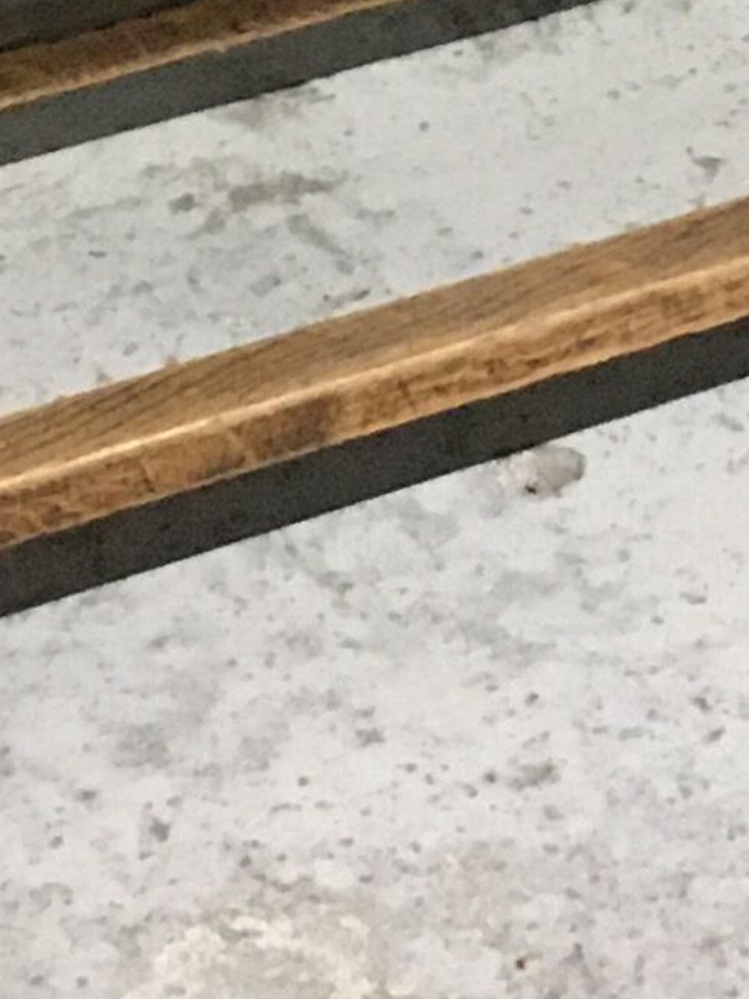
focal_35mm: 180
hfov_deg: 8.2
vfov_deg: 10.2
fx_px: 5196
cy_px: -931
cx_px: 541
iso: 250
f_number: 2.2
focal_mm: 4.15
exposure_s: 1/25
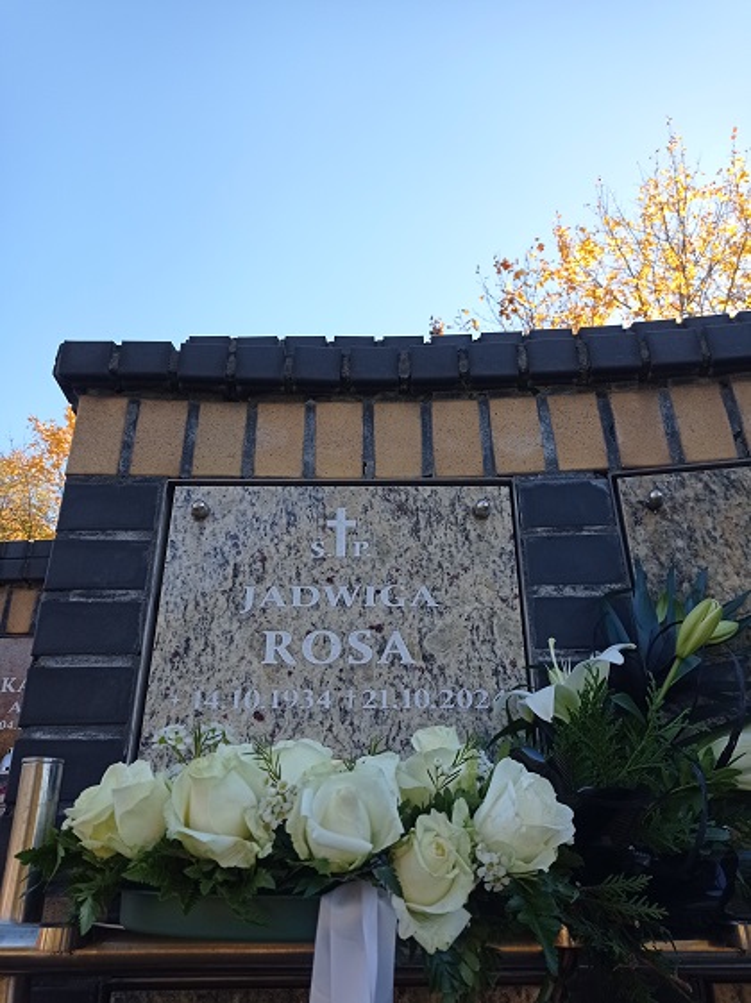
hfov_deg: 49.7
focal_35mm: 28
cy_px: 502
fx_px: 811
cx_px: 376
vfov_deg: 63.5
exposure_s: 1/931
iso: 103
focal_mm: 4.74
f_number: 1.79
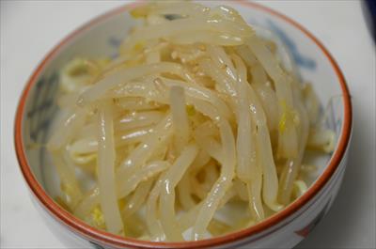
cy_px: 124
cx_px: 188
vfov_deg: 13.0
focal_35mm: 105
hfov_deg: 19.5
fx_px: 1094
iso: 400
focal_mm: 70
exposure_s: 1/30
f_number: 4
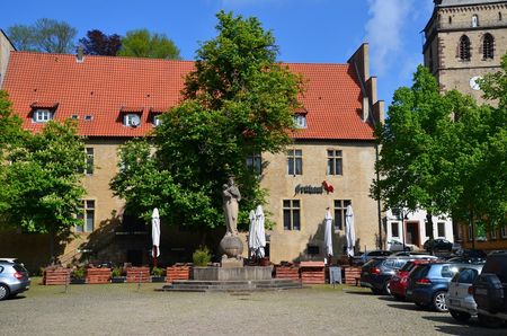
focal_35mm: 44
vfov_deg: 30.7
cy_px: 168
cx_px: 254
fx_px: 611
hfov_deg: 45.0
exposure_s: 1/160
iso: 100
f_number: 11
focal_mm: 29
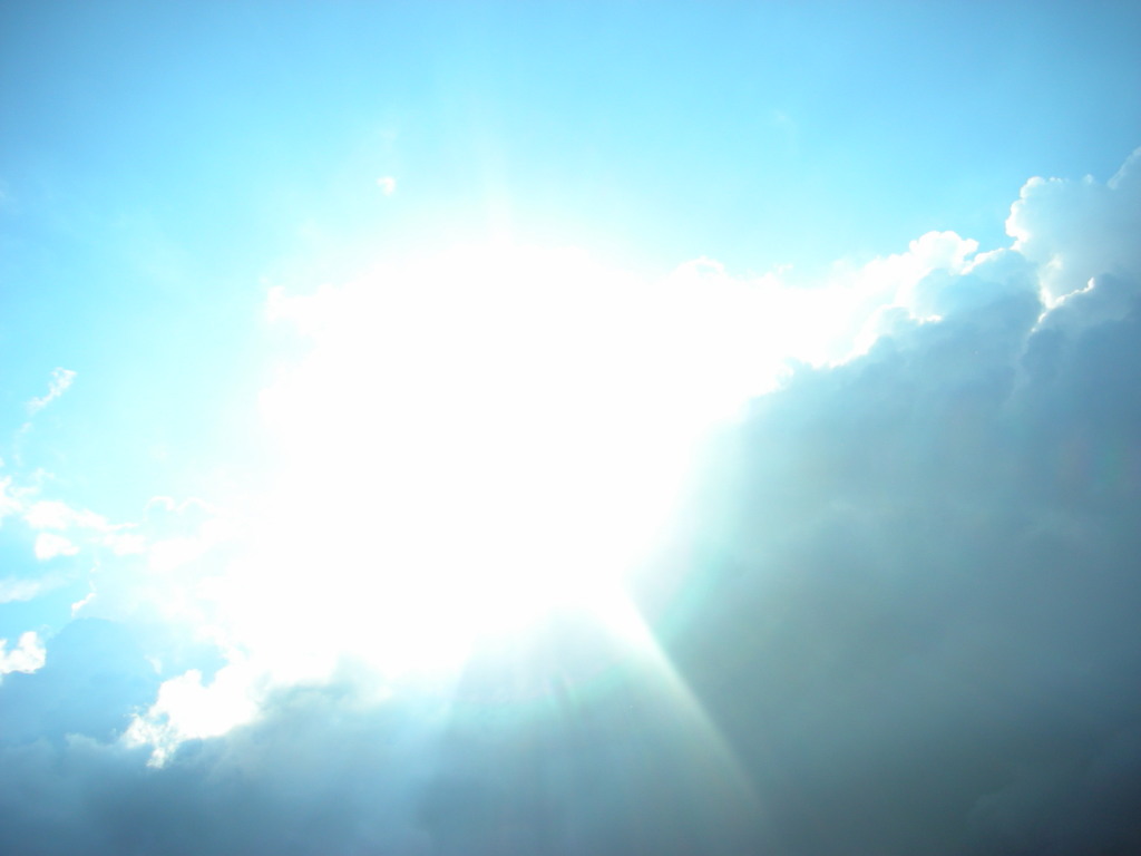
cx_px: 570
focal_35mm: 35
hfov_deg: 52.6
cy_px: 428
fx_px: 1154
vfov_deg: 40.7
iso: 50
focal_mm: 5.8
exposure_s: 1/80.7
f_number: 8.5
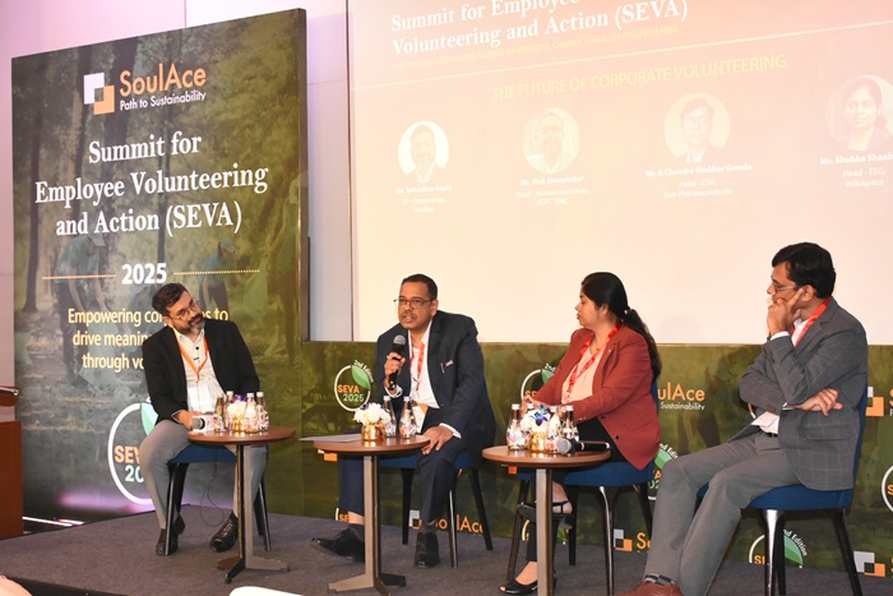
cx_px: 446
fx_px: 1302
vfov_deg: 25.8
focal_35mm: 52
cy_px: 298
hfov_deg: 37.8
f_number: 5.6
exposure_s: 1/60
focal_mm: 35
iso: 2500
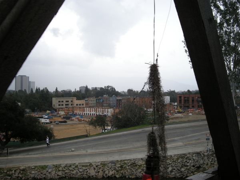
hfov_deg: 50.1
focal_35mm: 37
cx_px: 120
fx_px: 257
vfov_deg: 38.7
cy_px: 90
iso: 77
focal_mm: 7.9
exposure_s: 1/250
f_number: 2.8
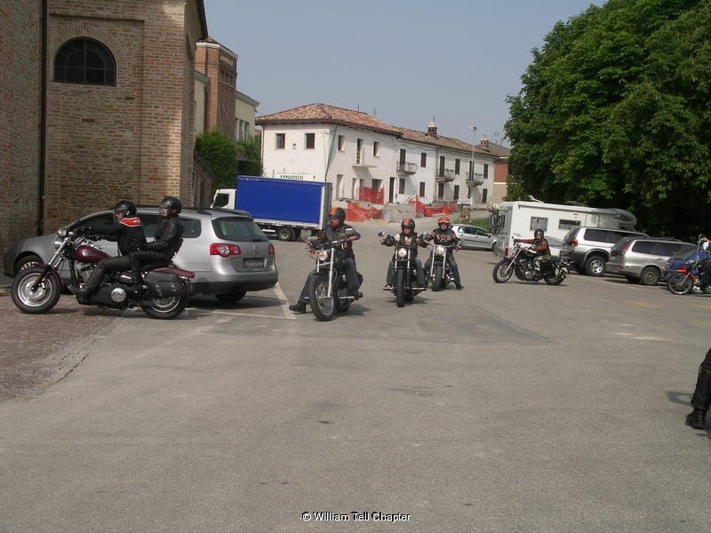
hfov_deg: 36.8
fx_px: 1068
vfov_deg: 28.0
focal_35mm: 52
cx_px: 356
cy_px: 266
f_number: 7.8
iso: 80
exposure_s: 1/250
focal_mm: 10.9
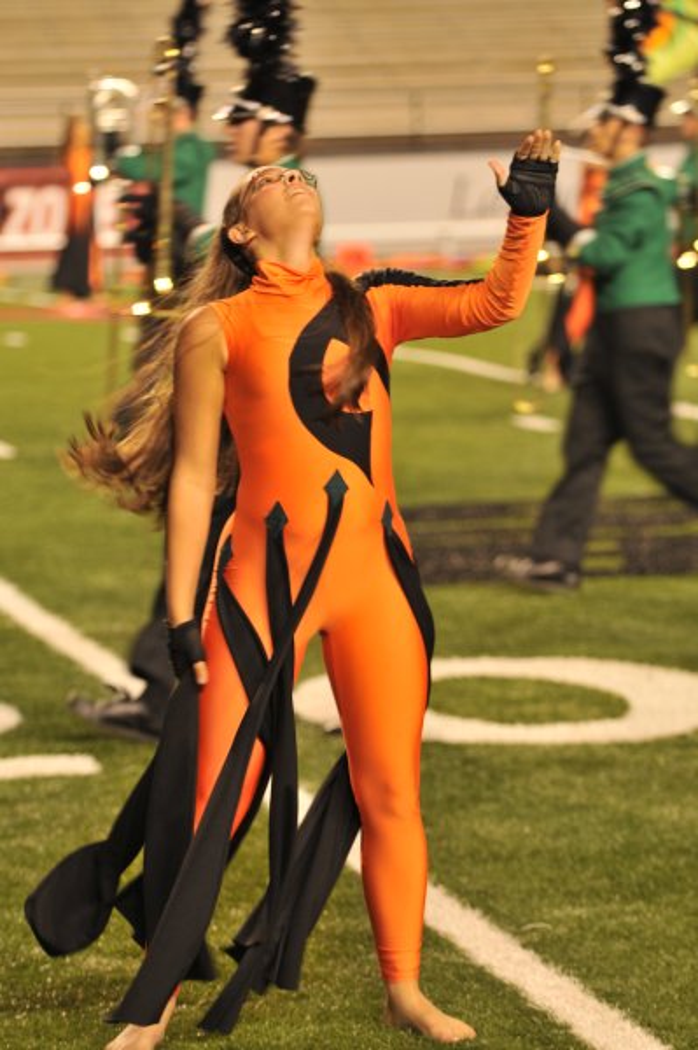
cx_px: 349
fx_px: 4588
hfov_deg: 8.7
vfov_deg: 13.1
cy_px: 525
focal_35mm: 158
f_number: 2.8
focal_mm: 105
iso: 280
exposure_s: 1/60
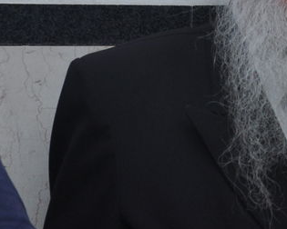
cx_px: 229
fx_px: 1113
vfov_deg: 11.5
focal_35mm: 131
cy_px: -51
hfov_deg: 14.6
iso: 400
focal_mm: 21
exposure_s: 1/60
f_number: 5.6
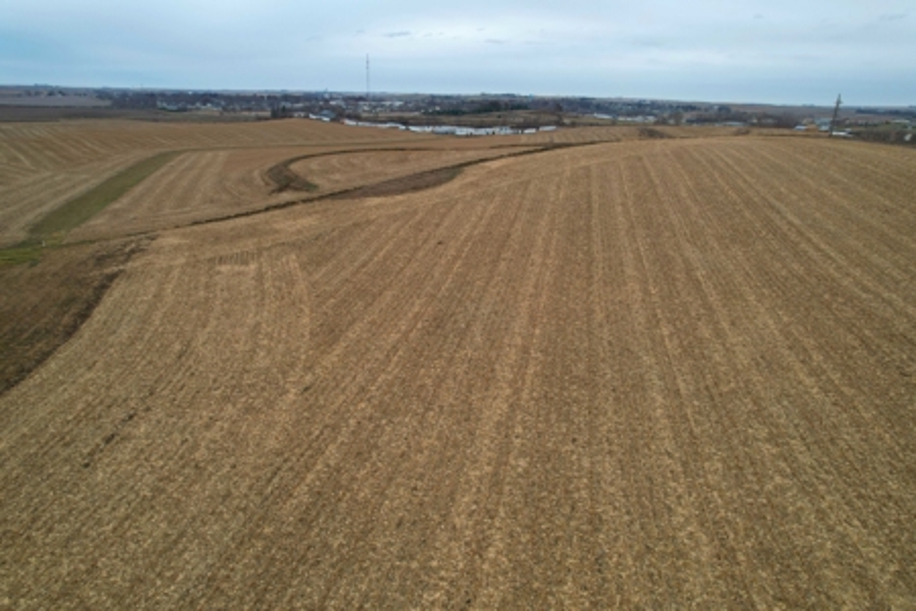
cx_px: 458
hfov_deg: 78.6
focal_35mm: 22
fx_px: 560
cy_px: 306
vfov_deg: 57.2
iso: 100
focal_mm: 8.38
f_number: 2.8
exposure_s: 1/800
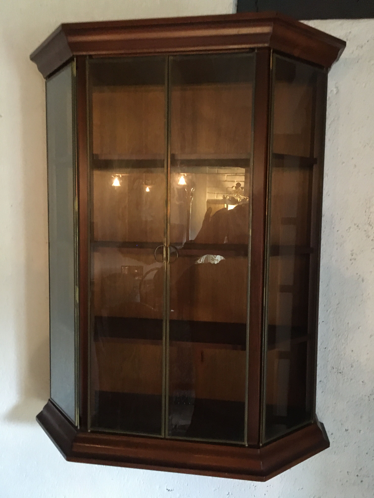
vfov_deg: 61.7
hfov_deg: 48.2
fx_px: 418
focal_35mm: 29
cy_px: 249
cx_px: 187
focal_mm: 4.15
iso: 320
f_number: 2.2
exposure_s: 1/17
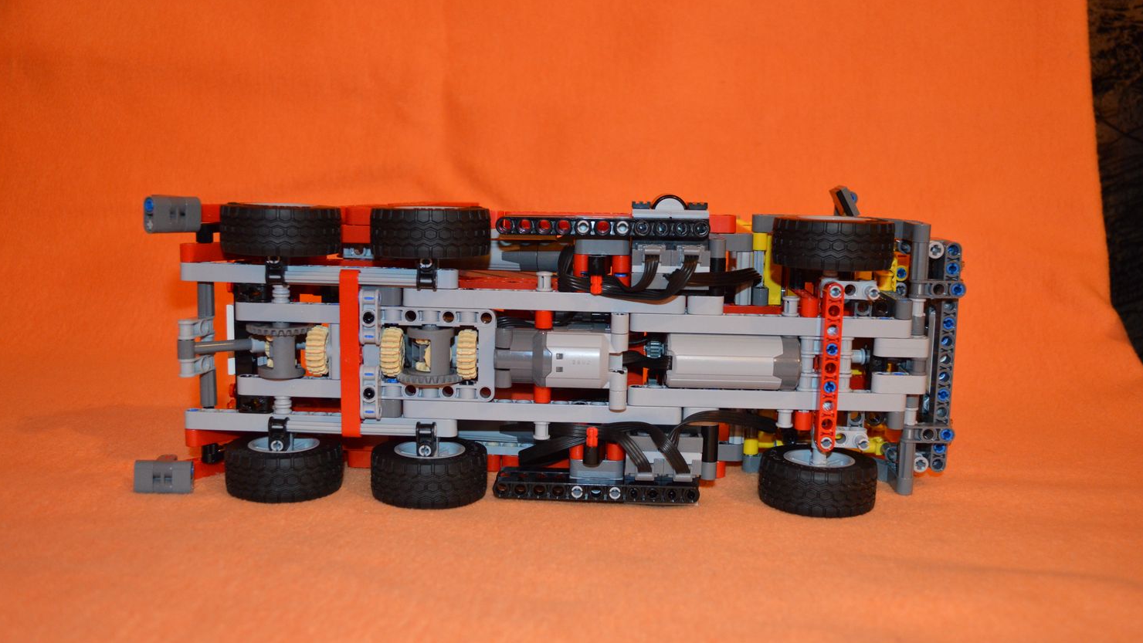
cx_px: 572
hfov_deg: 56.6
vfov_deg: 33.7
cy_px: 319
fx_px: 1061
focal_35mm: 35
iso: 1400
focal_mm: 22
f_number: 3.8
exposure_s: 1/60
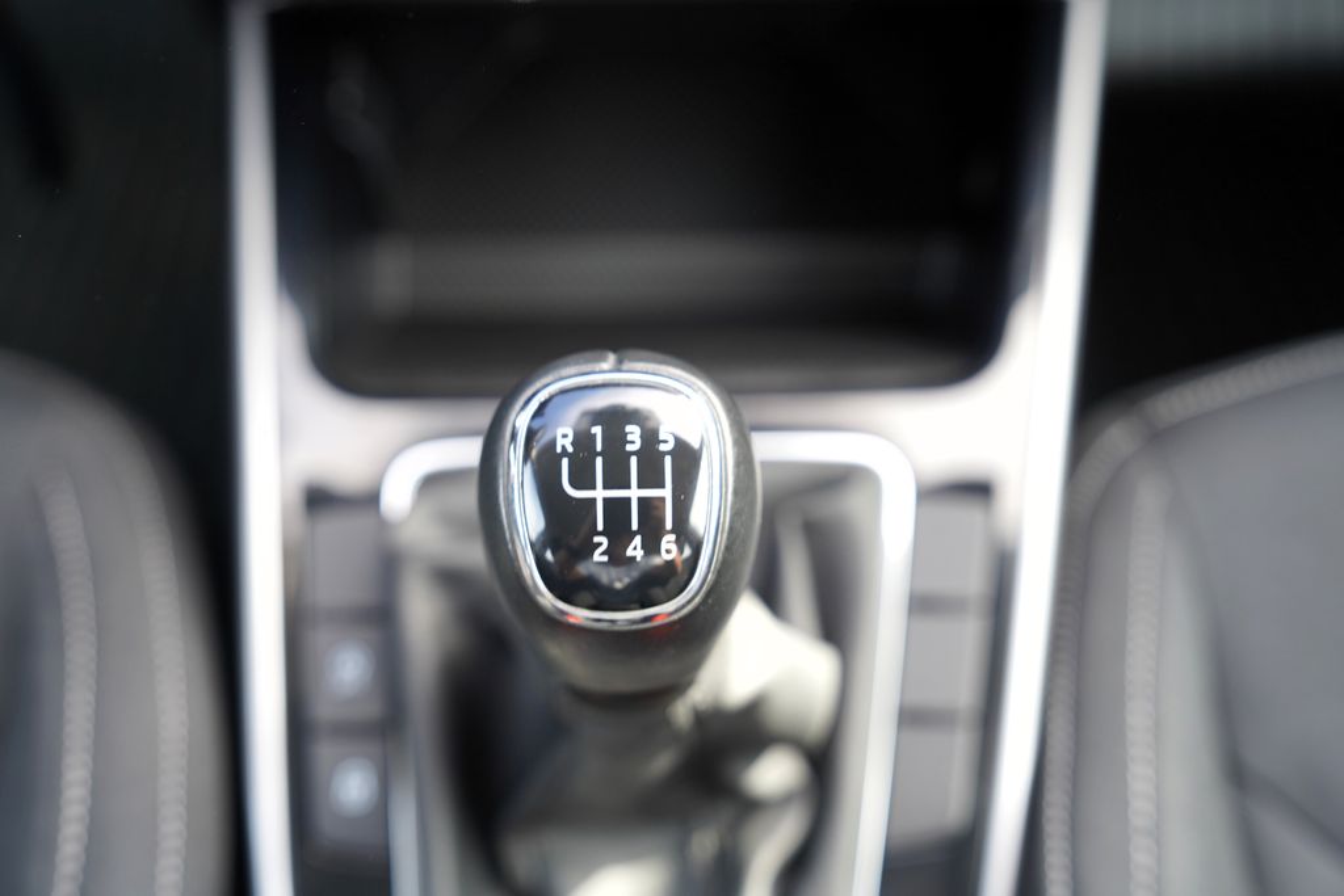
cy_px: 448
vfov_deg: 27.5
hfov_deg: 40.3
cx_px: 672
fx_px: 1829
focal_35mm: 49
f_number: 4
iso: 320
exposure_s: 1/60
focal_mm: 49
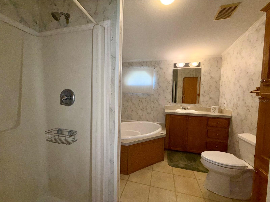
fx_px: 109
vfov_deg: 85.7
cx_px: 135
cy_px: 101
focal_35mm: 14
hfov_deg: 102.1
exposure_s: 1/122
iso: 80
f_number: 2.2
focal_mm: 2.22
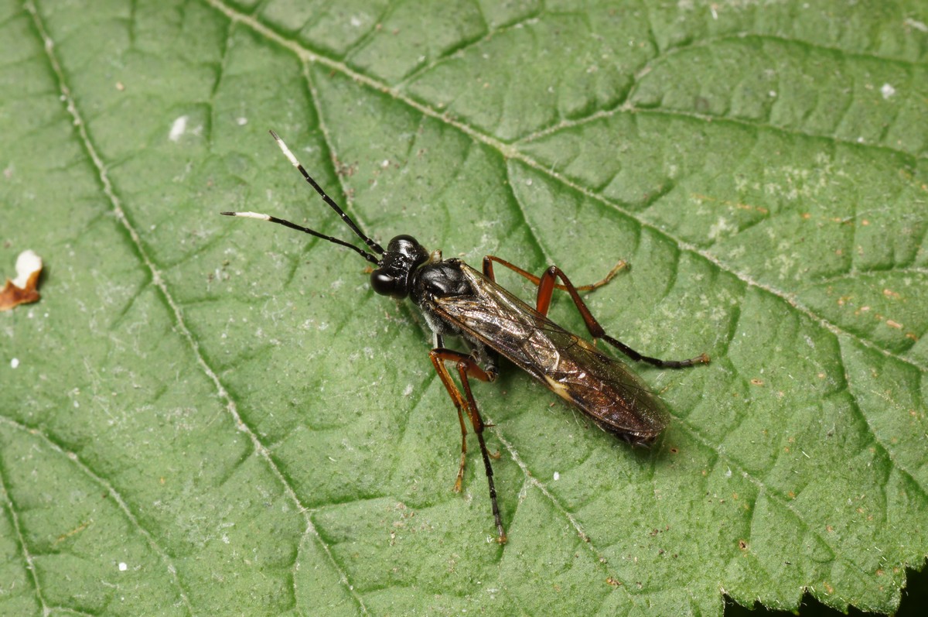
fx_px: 3476
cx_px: 464
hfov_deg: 15.2
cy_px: 308
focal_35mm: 135
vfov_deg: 10.1
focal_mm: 90
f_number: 16
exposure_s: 1/160
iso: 100
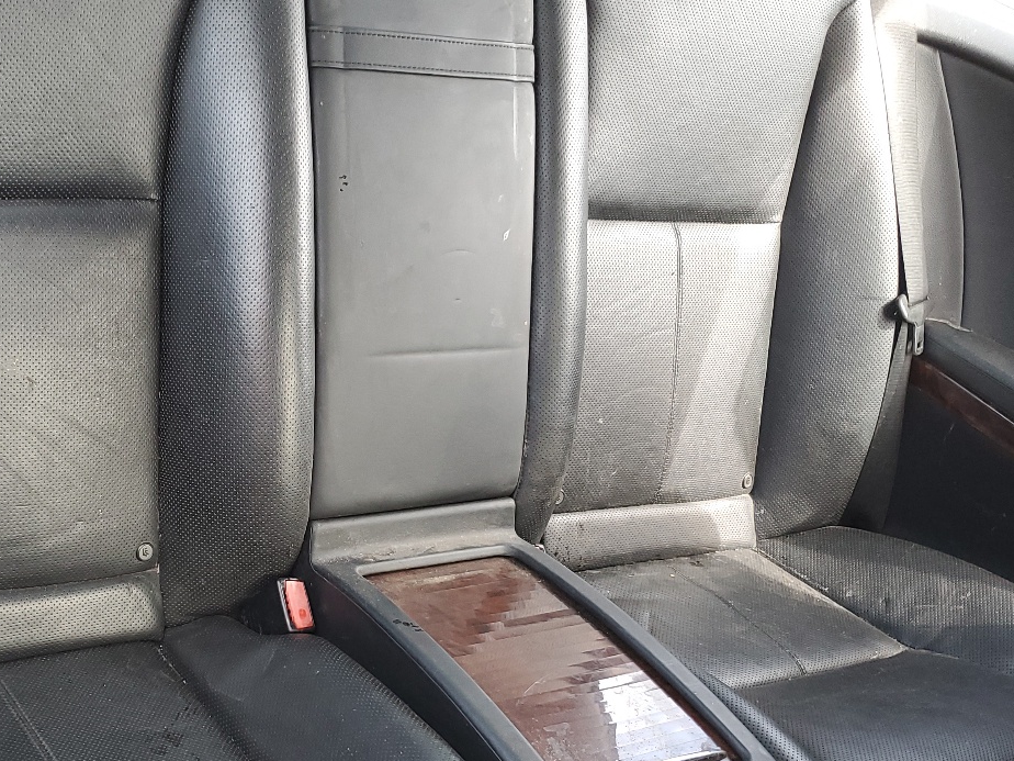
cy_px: 527
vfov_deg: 31.8
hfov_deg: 41.5
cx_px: 335
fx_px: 1318
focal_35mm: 45
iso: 82
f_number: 1.5
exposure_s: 1/120
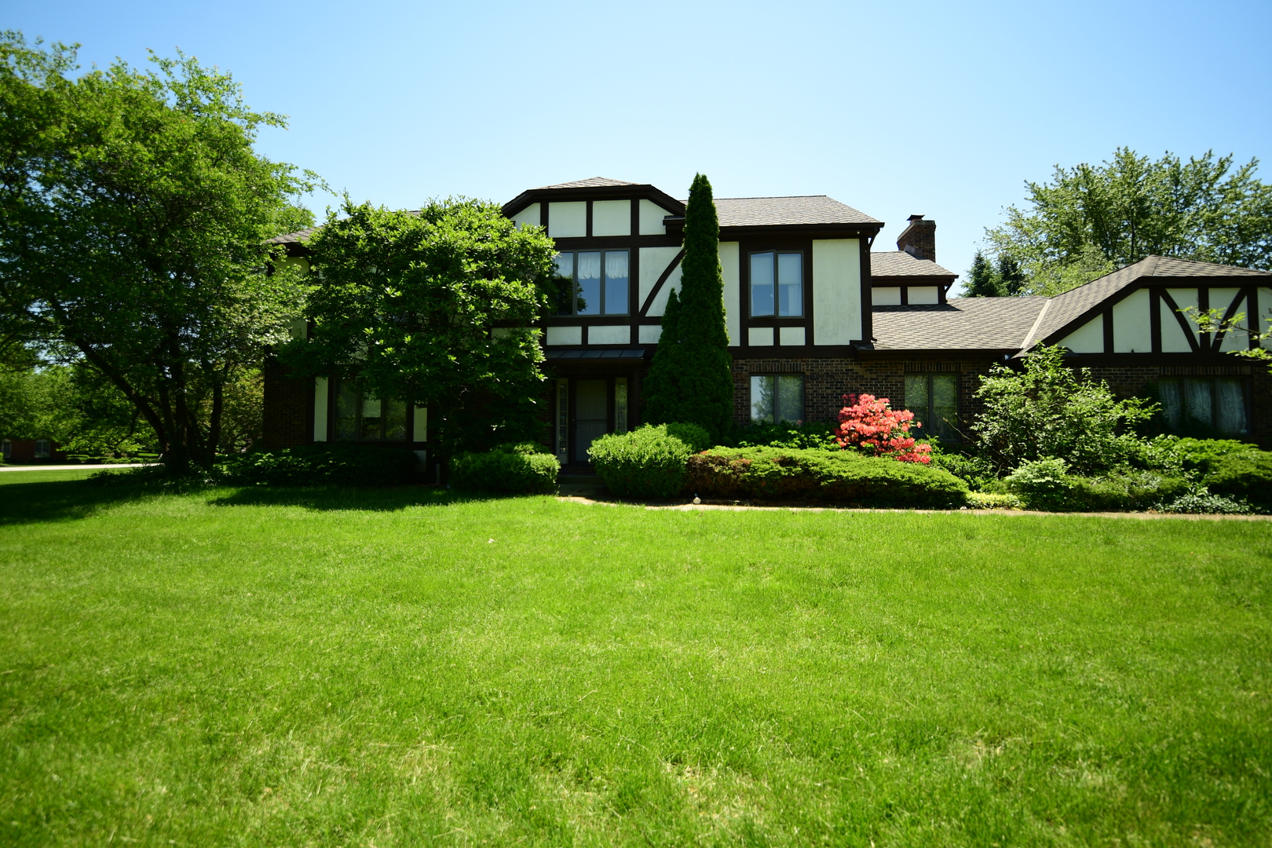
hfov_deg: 37.9
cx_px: 636
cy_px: 424
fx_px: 1855
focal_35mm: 52
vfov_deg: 25.8
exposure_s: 1/800
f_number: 1.4
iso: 100
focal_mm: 35
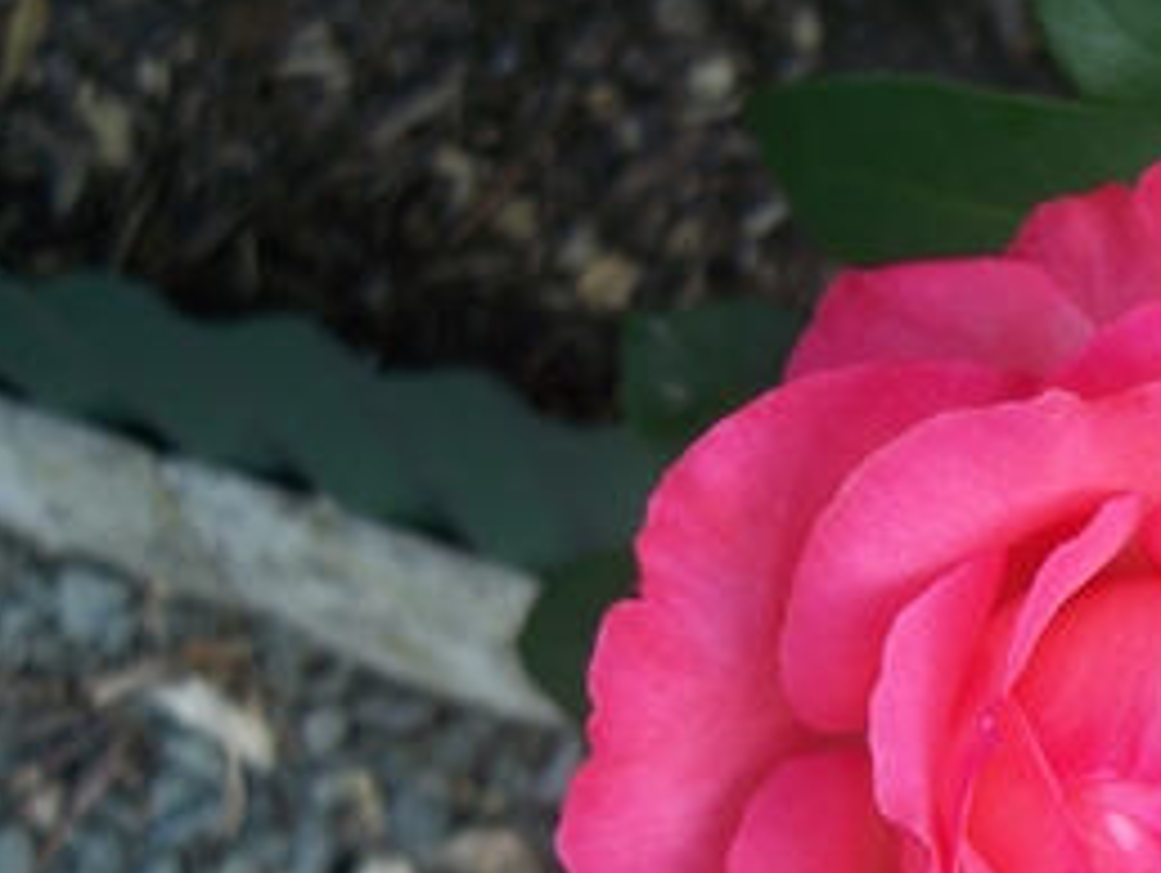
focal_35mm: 86
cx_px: 1278
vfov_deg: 17.0
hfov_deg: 21.6
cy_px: 783
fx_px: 2887
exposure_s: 1/80
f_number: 3.1
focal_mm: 7.9
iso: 64
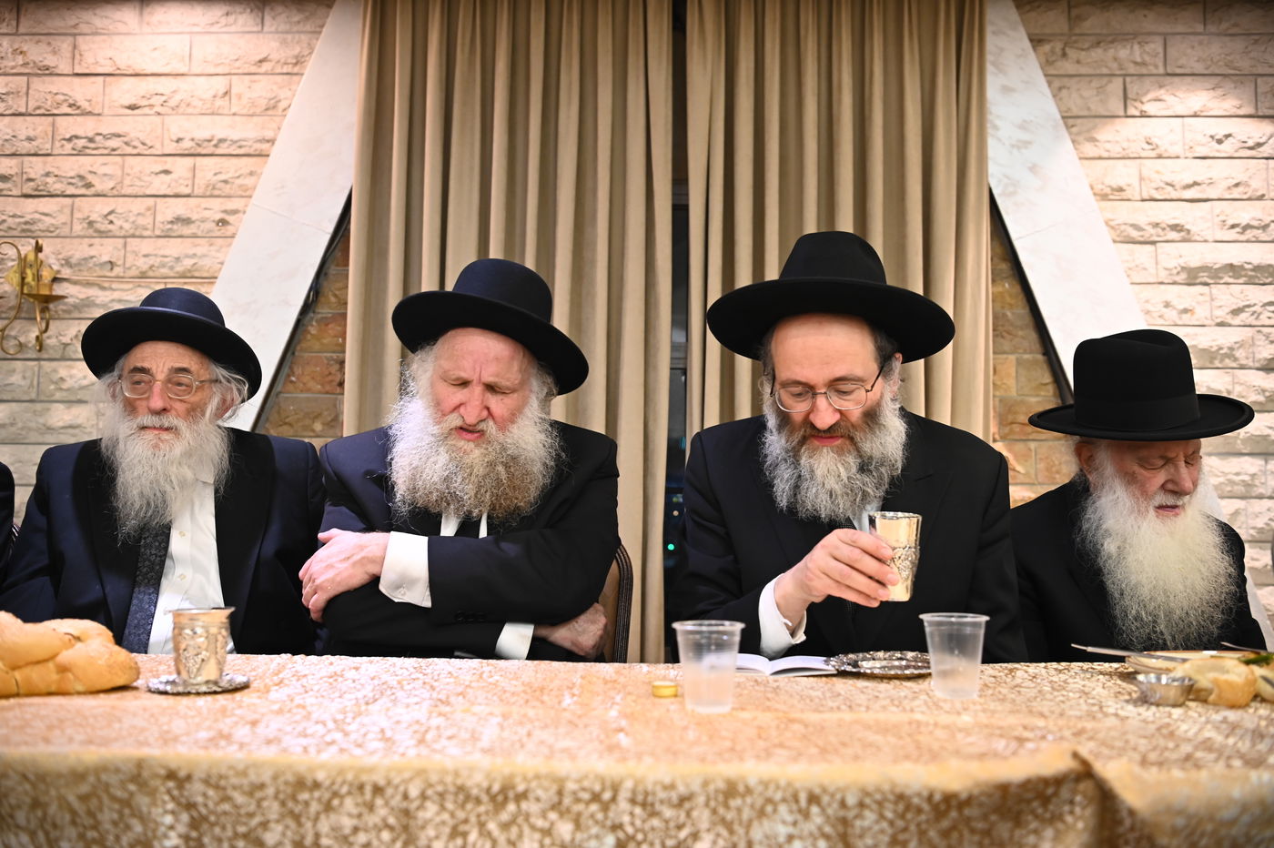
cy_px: 424
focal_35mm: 32
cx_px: 637
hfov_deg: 58.7
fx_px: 1132
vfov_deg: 41.1
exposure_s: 1/125
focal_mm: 32
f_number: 3.5
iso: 1600
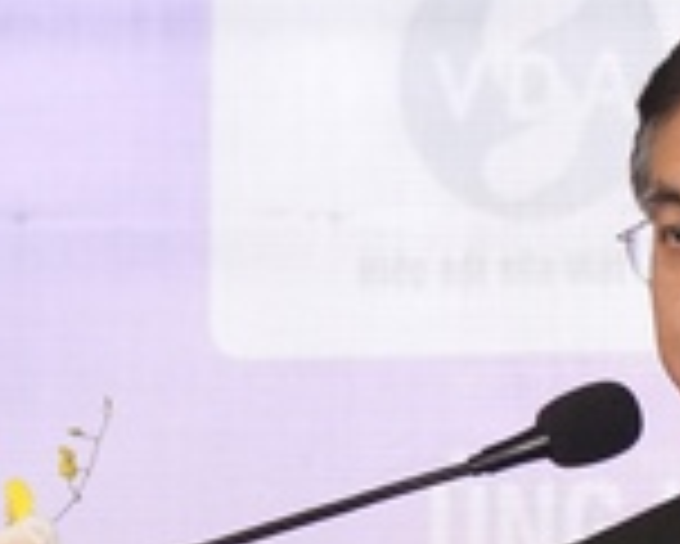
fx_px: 21971
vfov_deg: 1.4
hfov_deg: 1.8
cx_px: 131
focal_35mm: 1091
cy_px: 1012
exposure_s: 1/250
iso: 1250
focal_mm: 150
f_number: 4
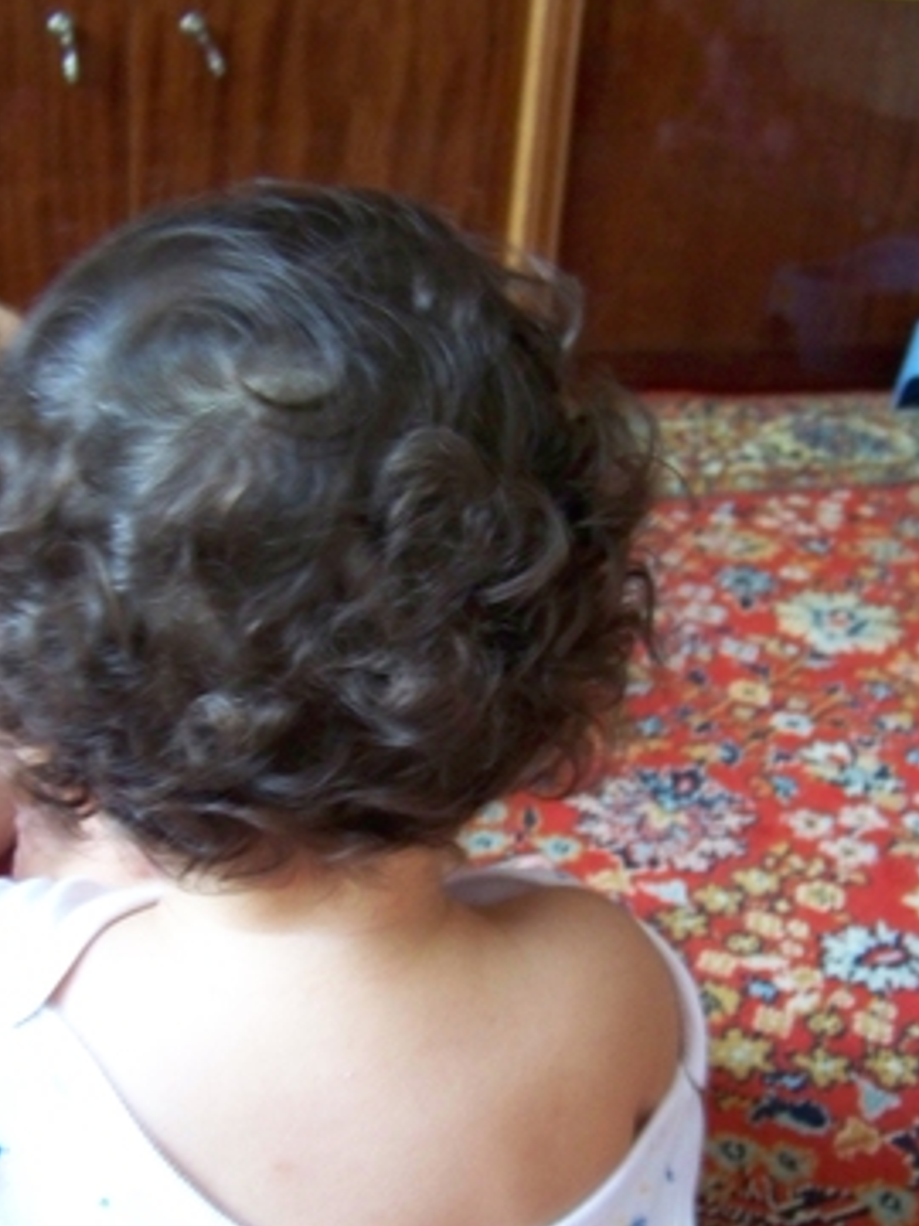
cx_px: 398
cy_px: 753
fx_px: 1593
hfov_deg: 32.1
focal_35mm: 45
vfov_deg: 41.8
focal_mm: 5.85
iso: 400
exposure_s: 1/10
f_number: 2.8
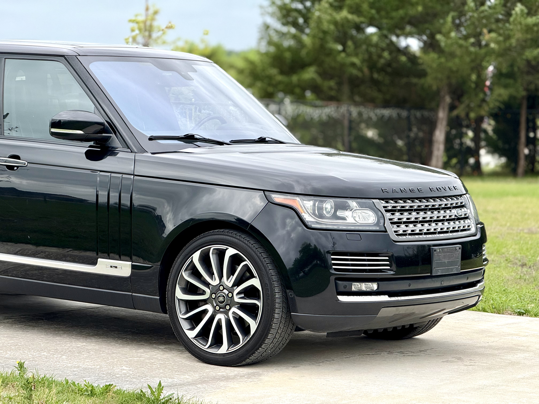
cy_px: 202
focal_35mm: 120
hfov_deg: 16.4
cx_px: 270
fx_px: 1869
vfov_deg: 12.3
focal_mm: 15.66
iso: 64
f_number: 2.8
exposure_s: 1/331
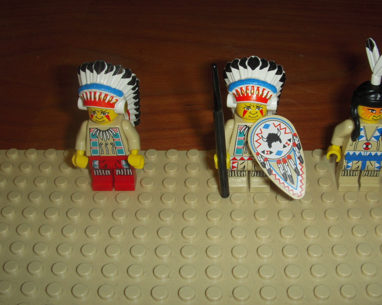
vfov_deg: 30.8
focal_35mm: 49
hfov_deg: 38.0
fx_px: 554
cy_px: 127
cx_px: 213
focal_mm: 6.3
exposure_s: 1/30
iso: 100
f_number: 6.6
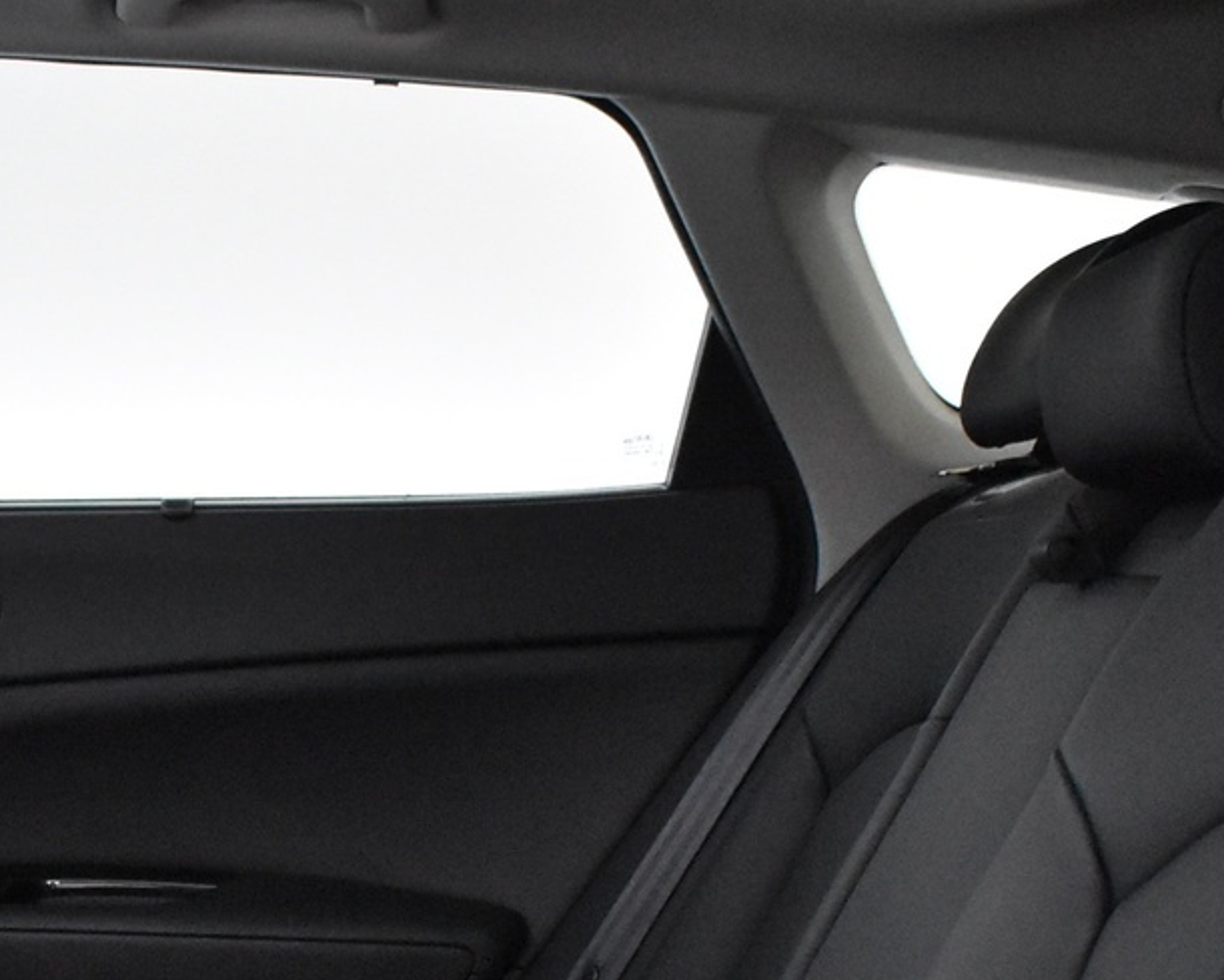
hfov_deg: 22.8
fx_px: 2971
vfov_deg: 18.2
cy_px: 1028
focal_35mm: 82
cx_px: 158
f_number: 3.8
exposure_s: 1/30
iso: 6400
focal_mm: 22
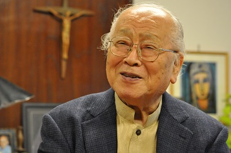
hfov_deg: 15.3
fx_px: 858
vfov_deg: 10.2
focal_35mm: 134
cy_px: 68
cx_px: 118
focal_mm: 80
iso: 1600
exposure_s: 1/50
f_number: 4.5
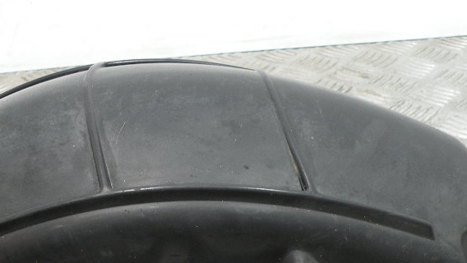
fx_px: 657
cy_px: 228
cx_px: 140
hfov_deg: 38.5
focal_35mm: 53
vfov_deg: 22.2
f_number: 2.8
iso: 120
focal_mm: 4.7
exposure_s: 1/66
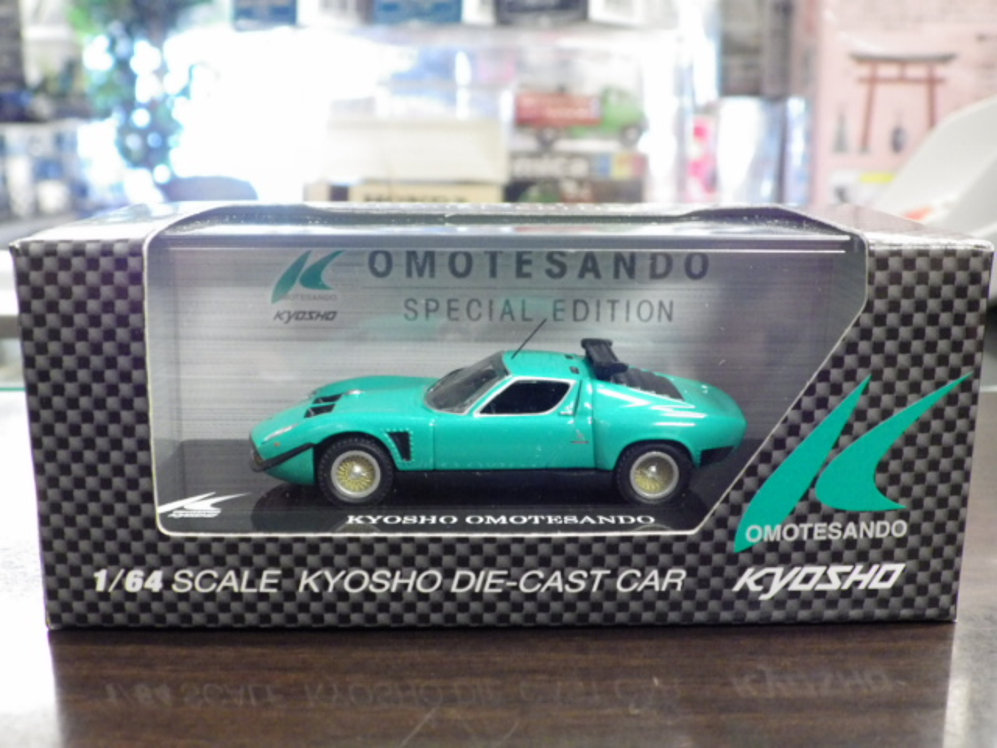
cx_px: 498
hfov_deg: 45.8
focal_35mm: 41
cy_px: 374
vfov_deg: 35.1
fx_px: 1181
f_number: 3.6
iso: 800
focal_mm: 7.4
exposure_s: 1/25
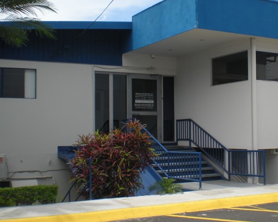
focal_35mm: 54
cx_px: 199
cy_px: 111
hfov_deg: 34.2
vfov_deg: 28.1
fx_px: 444
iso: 64
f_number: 4.6
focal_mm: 6.3
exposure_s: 1/372
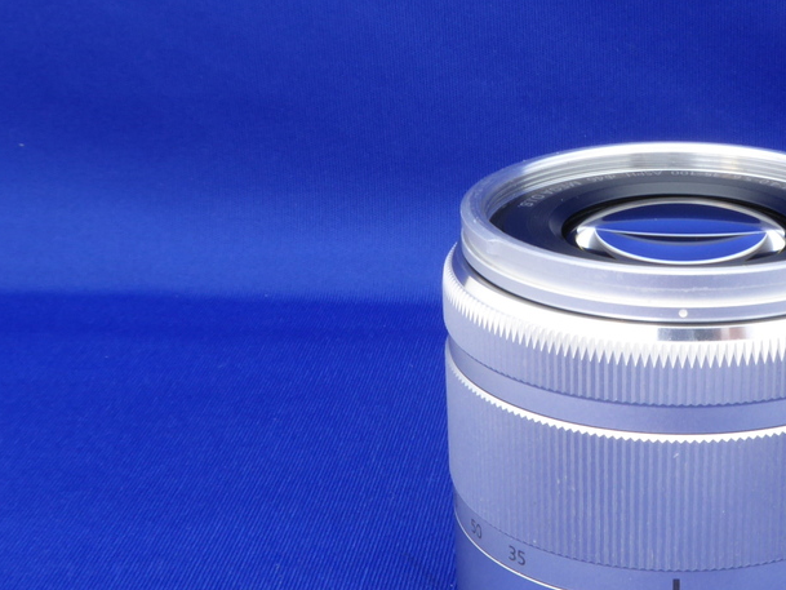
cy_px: 306
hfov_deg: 27.2
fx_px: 1567
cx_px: 698
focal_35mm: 69
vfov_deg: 21.3
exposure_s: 1.3
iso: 100
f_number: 8
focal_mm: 6.3
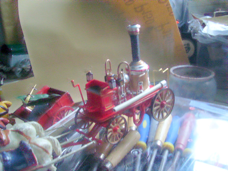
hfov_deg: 49.0
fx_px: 250
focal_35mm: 38
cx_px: 114
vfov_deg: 37.7
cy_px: 86
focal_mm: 6.3
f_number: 3
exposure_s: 1
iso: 200
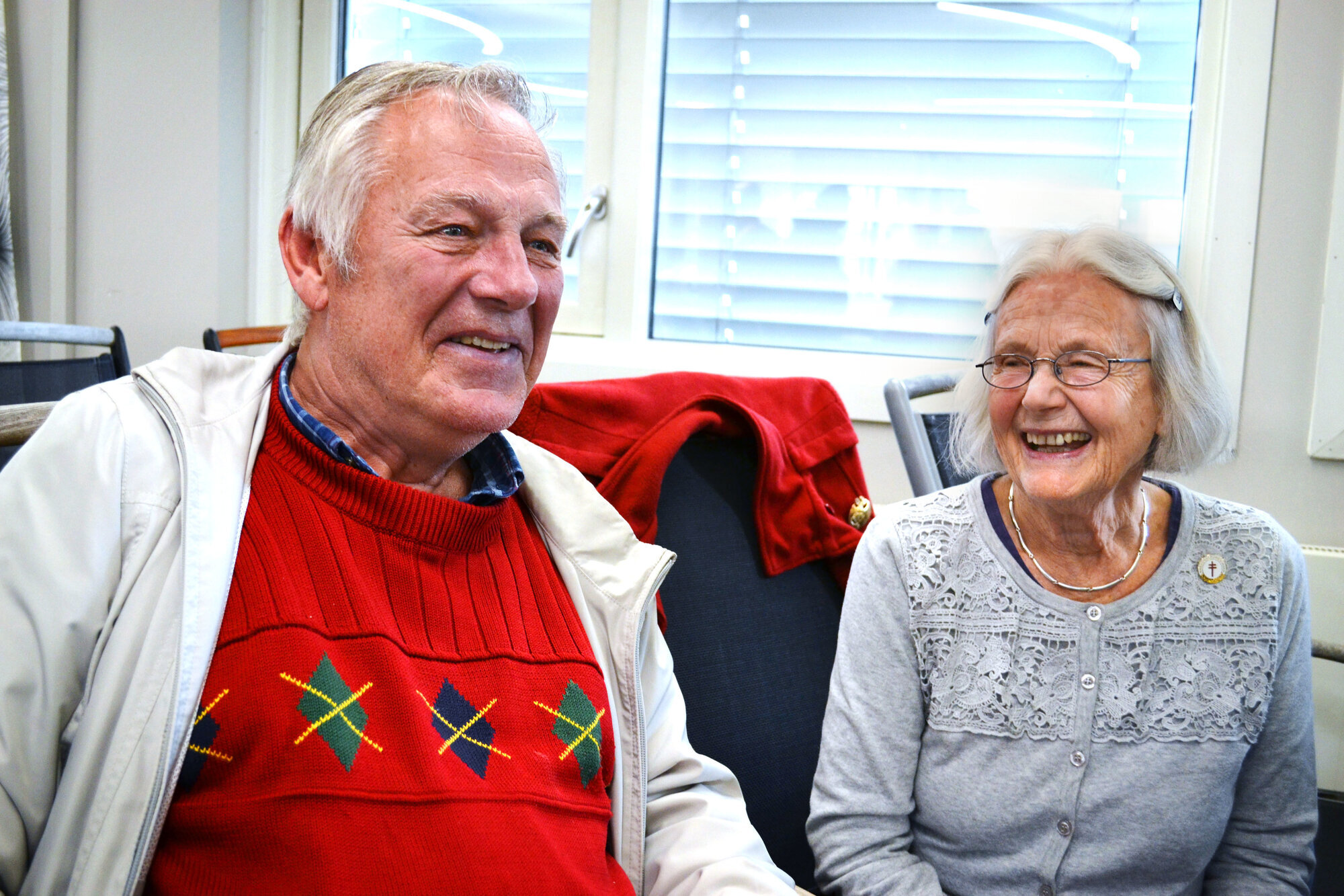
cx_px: 672
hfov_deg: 53.1
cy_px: 448
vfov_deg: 36.9
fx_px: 1344
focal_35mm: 36
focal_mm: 24
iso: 800
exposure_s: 1/30
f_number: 4
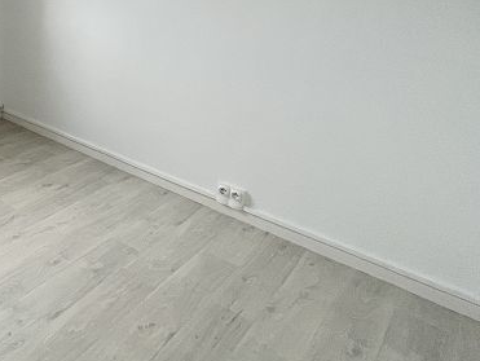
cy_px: 54
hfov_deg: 50.4
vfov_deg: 46.2
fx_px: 389
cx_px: -6
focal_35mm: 28
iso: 250
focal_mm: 1.57
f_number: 1.8
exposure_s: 1/99
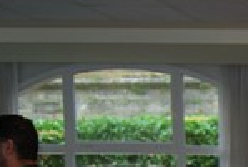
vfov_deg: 8.6
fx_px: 1001
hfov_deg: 12.0
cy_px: 418
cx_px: 548
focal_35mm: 145
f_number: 3.5
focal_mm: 18
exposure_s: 1/60
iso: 200
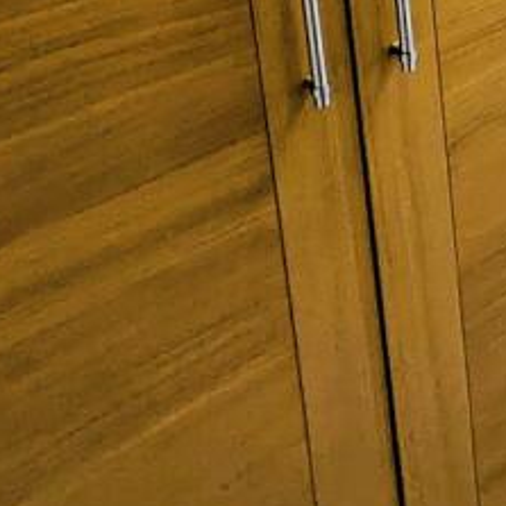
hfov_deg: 18.9
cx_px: 955
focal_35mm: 65
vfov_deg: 20.8
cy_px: -330
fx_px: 1075
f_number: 2.2
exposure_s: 1/100
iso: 196
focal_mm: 2.35
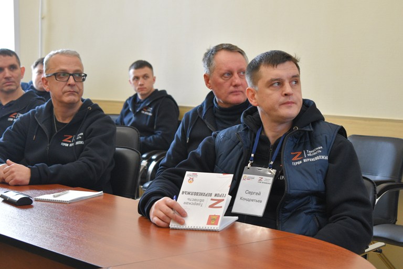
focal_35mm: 78
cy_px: 134
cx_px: 202
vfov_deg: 17.5
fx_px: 873
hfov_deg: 26.0
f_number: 5.6
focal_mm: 52
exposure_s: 1/40
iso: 1600
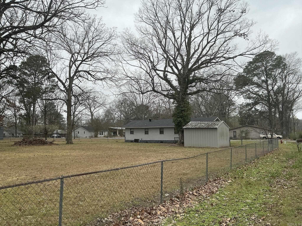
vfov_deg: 49.7
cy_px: 113
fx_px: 244
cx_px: 151
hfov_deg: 63.4
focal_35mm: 28
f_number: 1.8
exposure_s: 1/929
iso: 25
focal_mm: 3
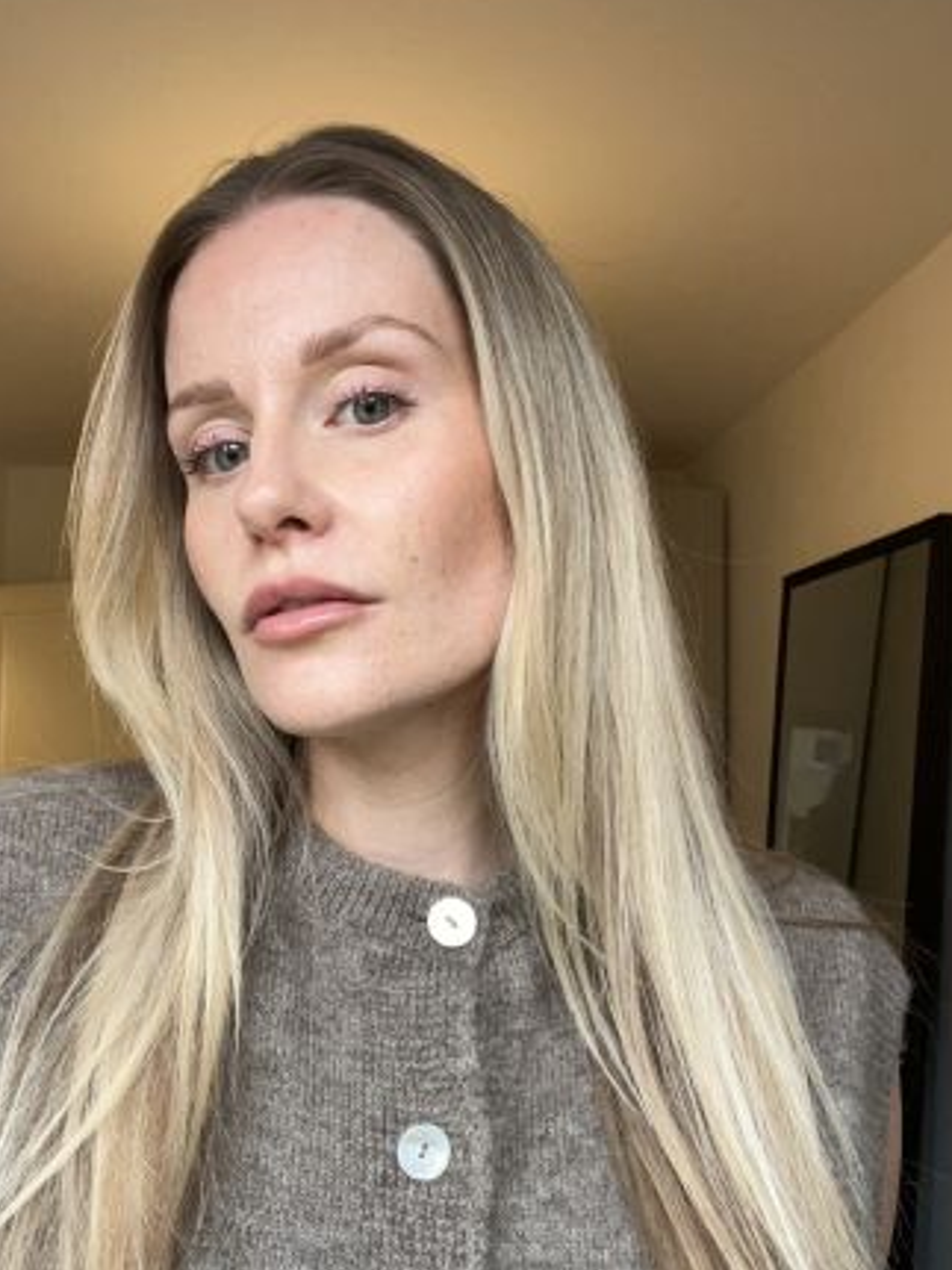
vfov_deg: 56.7
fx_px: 1174
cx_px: 327
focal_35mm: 32
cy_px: 698
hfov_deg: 43.6
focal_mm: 2.71
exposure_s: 1/60
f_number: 2.2
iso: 125
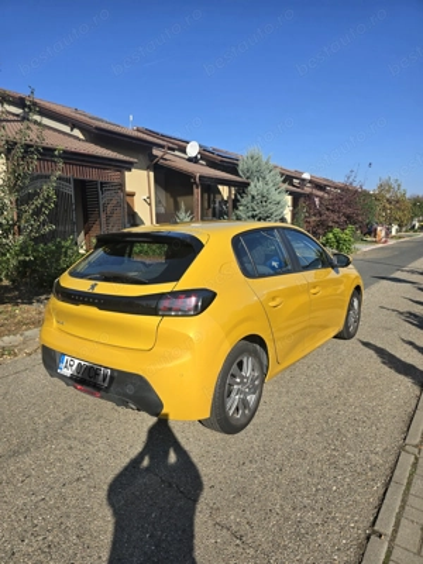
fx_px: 375
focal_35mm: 23
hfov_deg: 58.9
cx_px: 212
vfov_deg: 73.9
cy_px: 282
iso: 12
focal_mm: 6.3
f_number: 1.7
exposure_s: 1/833
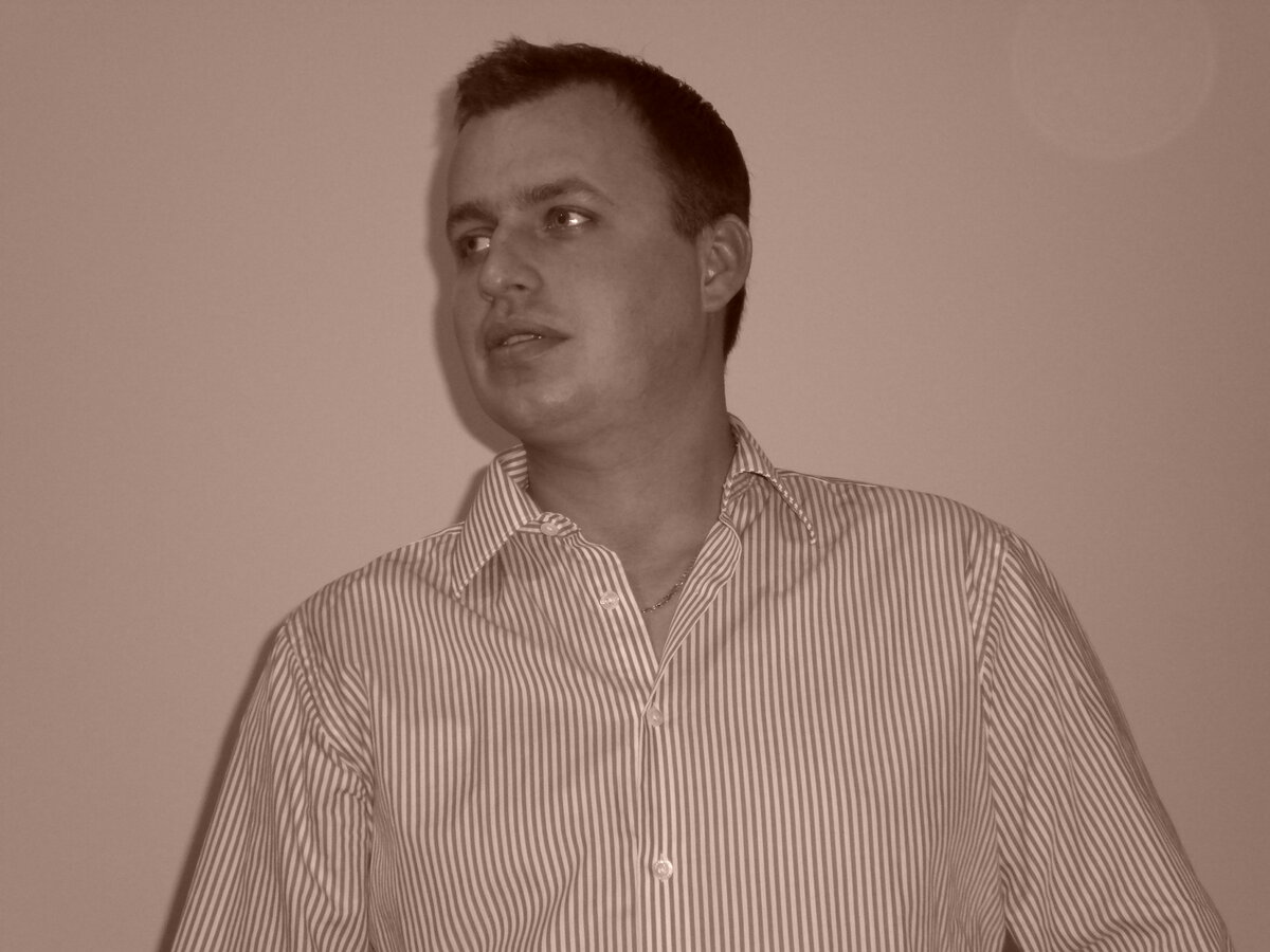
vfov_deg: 21.6
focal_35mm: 68
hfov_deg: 28.6
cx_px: 635
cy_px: 476
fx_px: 2495
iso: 400
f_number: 4.6
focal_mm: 12.3
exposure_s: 1/60
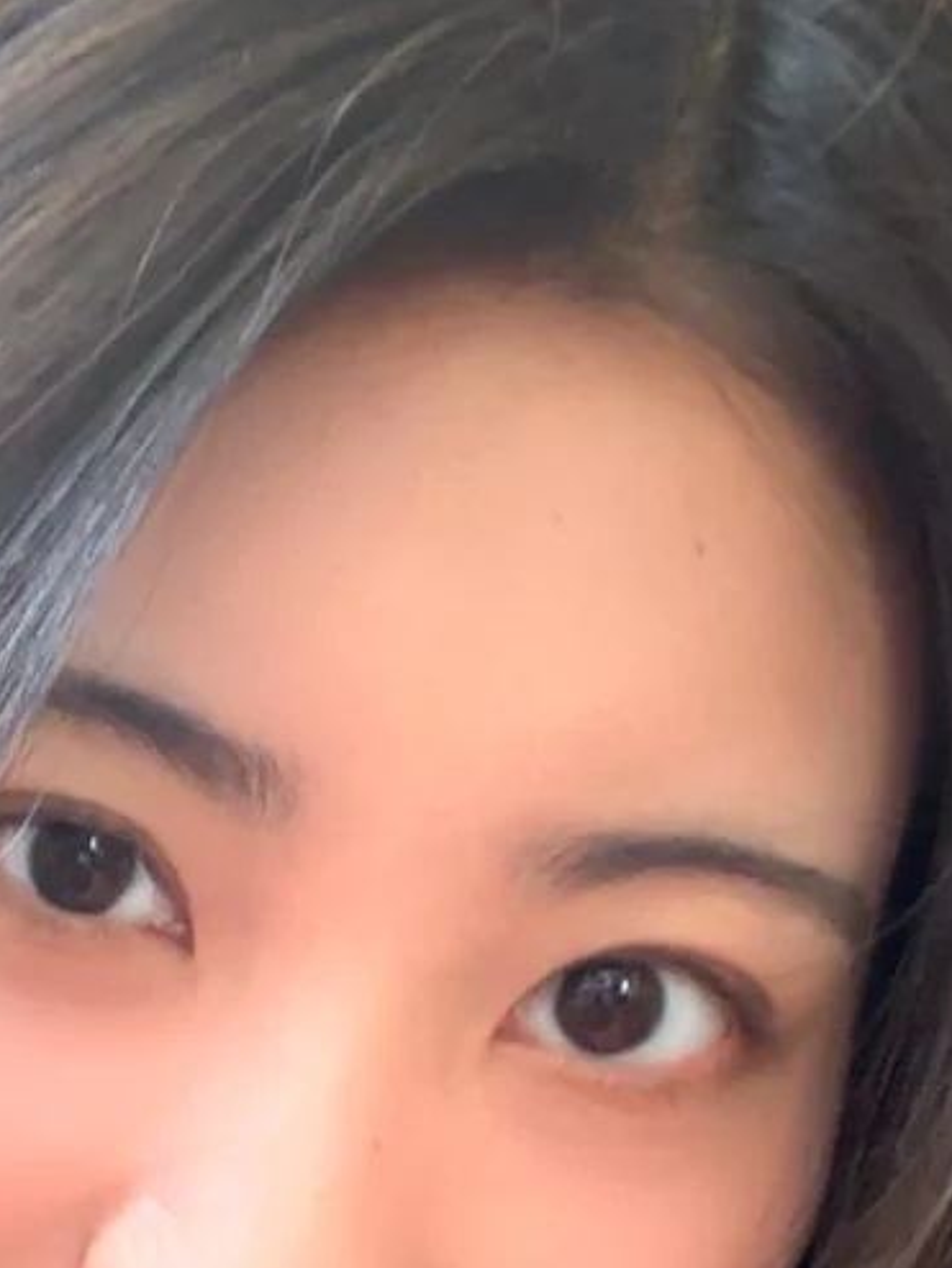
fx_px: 2455
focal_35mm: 67
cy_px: 1349
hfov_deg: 21.1
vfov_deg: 26.9
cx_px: -18
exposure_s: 1/43
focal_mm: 2.69
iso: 320
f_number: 1.9
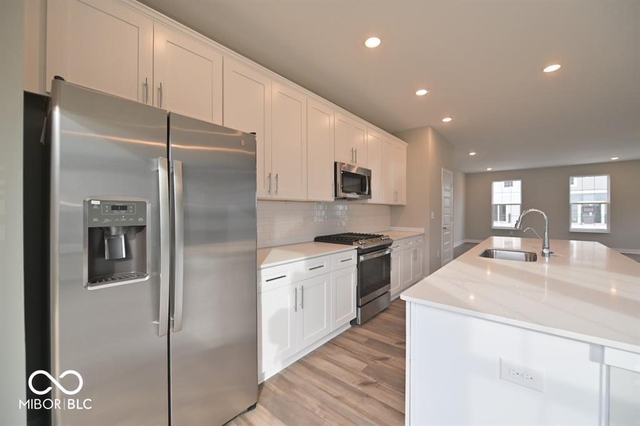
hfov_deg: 104.3
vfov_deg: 81.2
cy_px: 213
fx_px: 249
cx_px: 320
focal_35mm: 14
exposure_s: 1/500
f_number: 2.8
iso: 640
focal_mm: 14
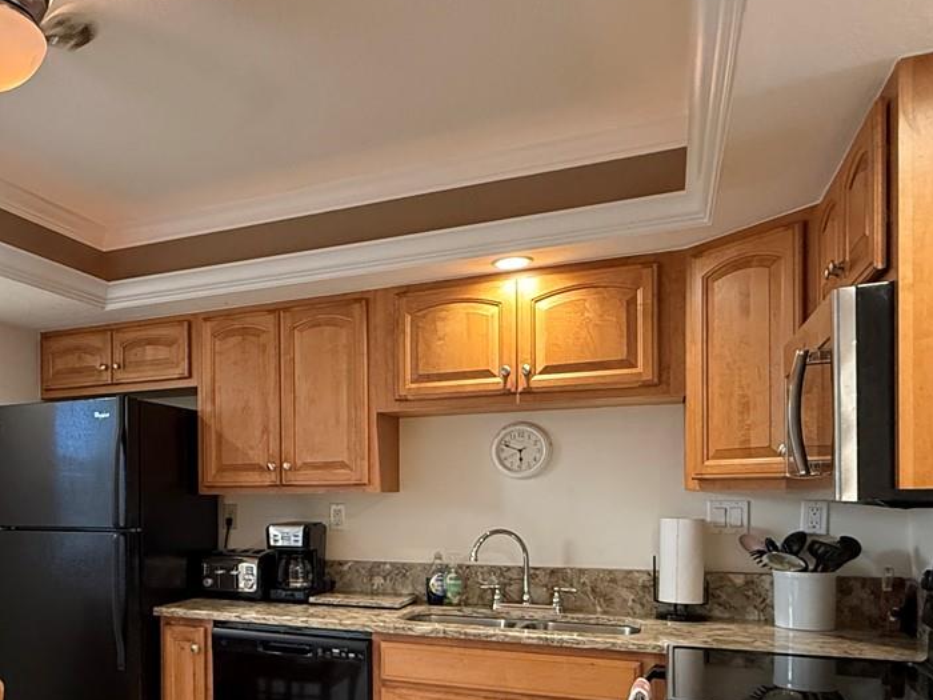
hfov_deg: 53.2
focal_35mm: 32
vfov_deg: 43.1
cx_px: 191
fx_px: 862
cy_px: 503
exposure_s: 1/60
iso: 640
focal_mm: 2.22
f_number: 2.2
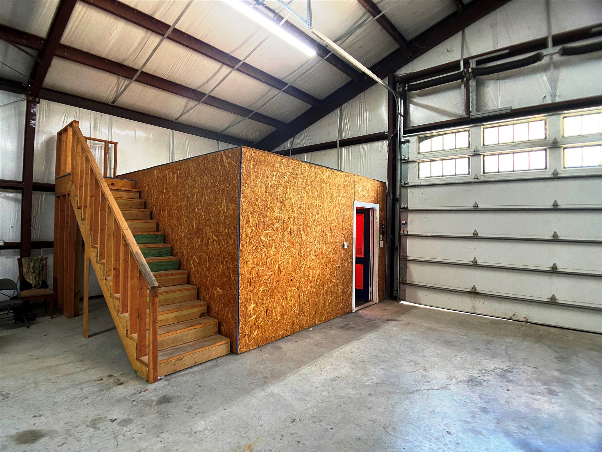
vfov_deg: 53.1
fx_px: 452
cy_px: 226
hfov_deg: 67.3
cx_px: 301
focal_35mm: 26
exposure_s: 1/60
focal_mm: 4.25
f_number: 1.8
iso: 160
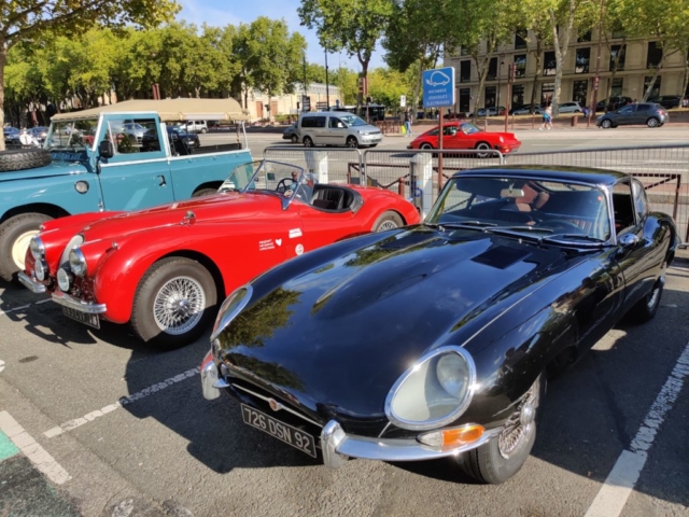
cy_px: 258
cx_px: 344
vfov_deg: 51.4
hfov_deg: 65.3
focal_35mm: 27
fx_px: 537
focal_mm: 4.75
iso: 125
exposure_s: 1/2195
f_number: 1.65
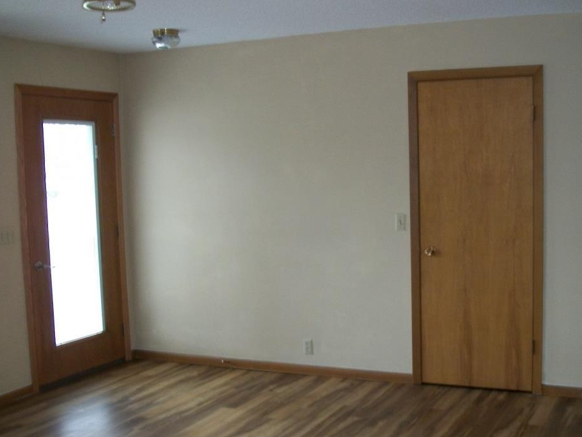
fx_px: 757
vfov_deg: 32.1
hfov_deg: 41.8
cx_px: 361
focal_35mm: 45
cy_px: 267
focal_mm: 5.7
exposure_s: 1/30
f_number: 2.9
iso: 160
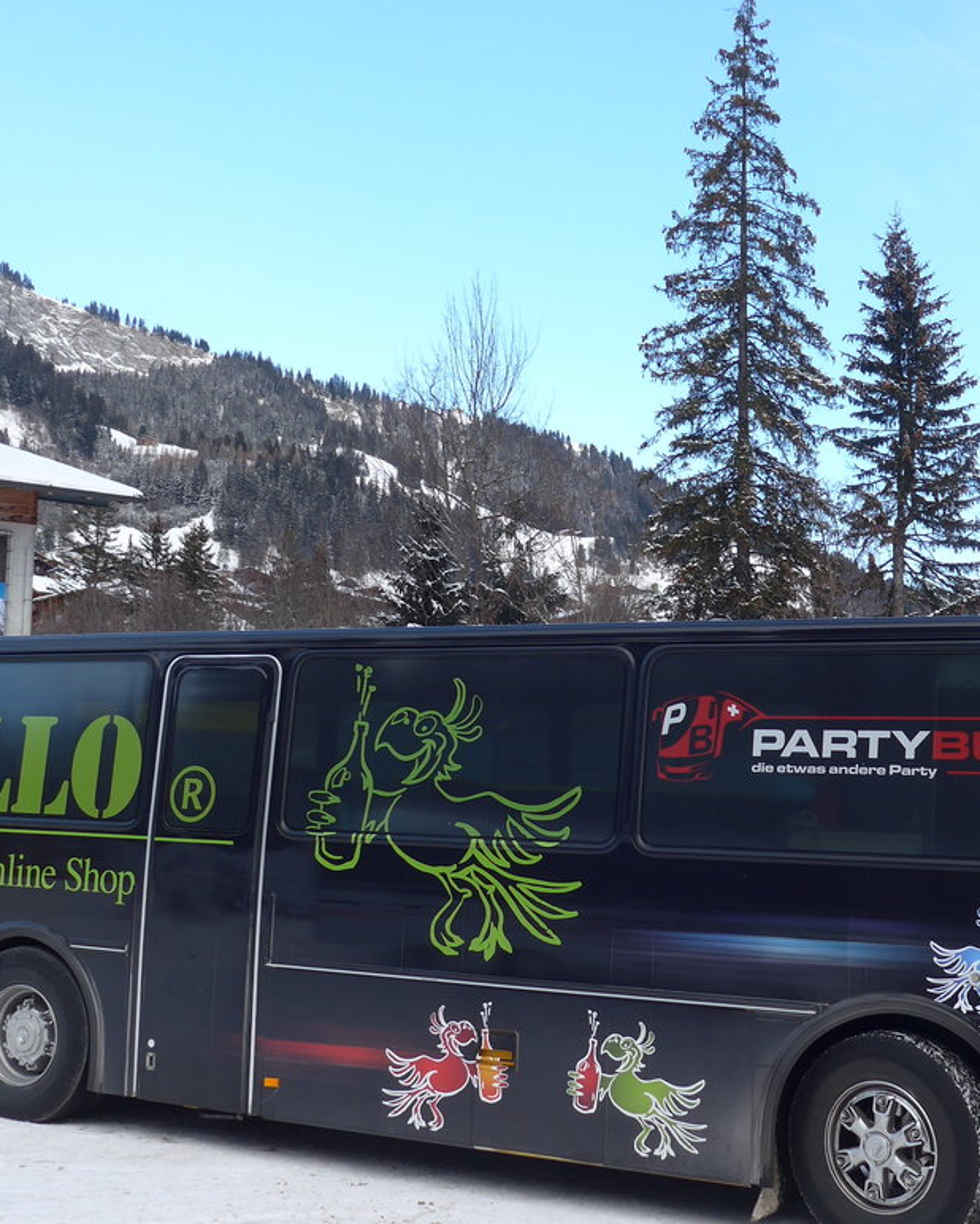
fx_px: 1595
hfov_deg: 34.1
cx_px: 565
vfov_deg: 41.9
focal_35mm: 44
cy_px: 683
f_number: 2.8
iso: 80
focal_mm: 6
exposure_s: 1/320
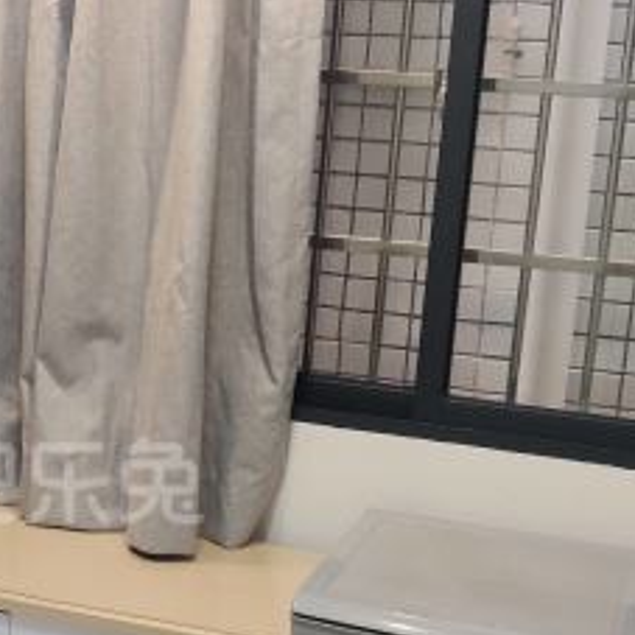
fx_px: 1743
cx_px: -20
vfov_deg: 20.5
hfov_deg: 19.9
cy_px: 453
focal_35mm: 84
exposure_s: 1/50
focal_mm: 4.75
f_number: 1.75
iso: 500
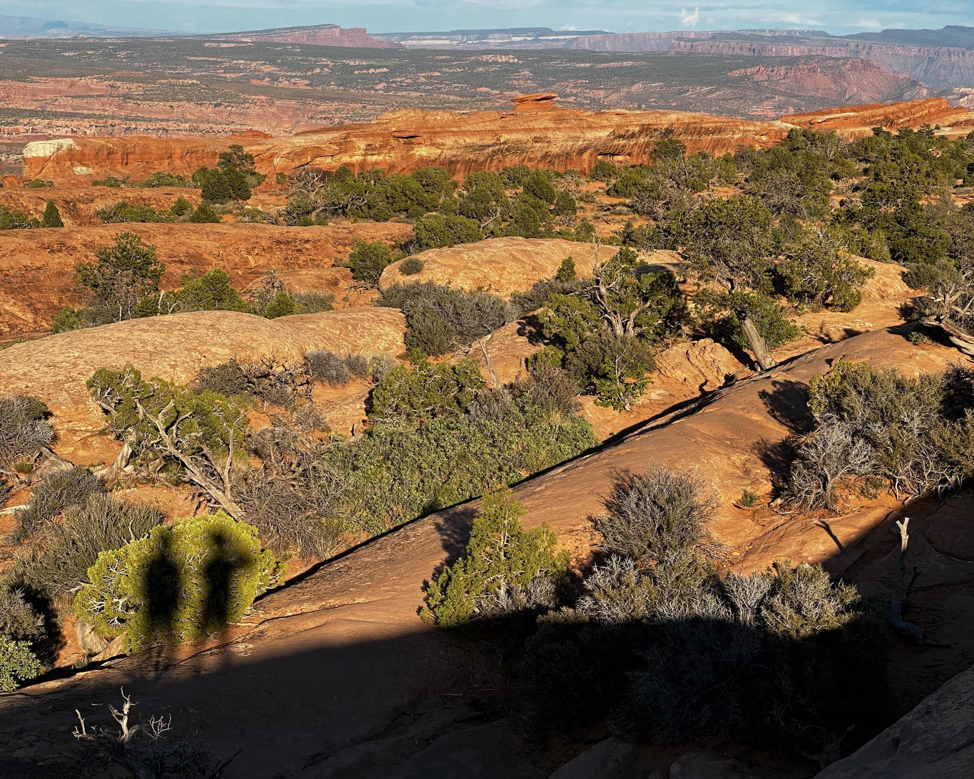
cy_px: 386
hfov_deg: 23.6
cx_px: 509
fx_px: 2335
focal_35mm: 81
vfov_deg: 18.9
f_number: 2.8
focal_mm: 9
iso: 32
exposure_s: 1/602
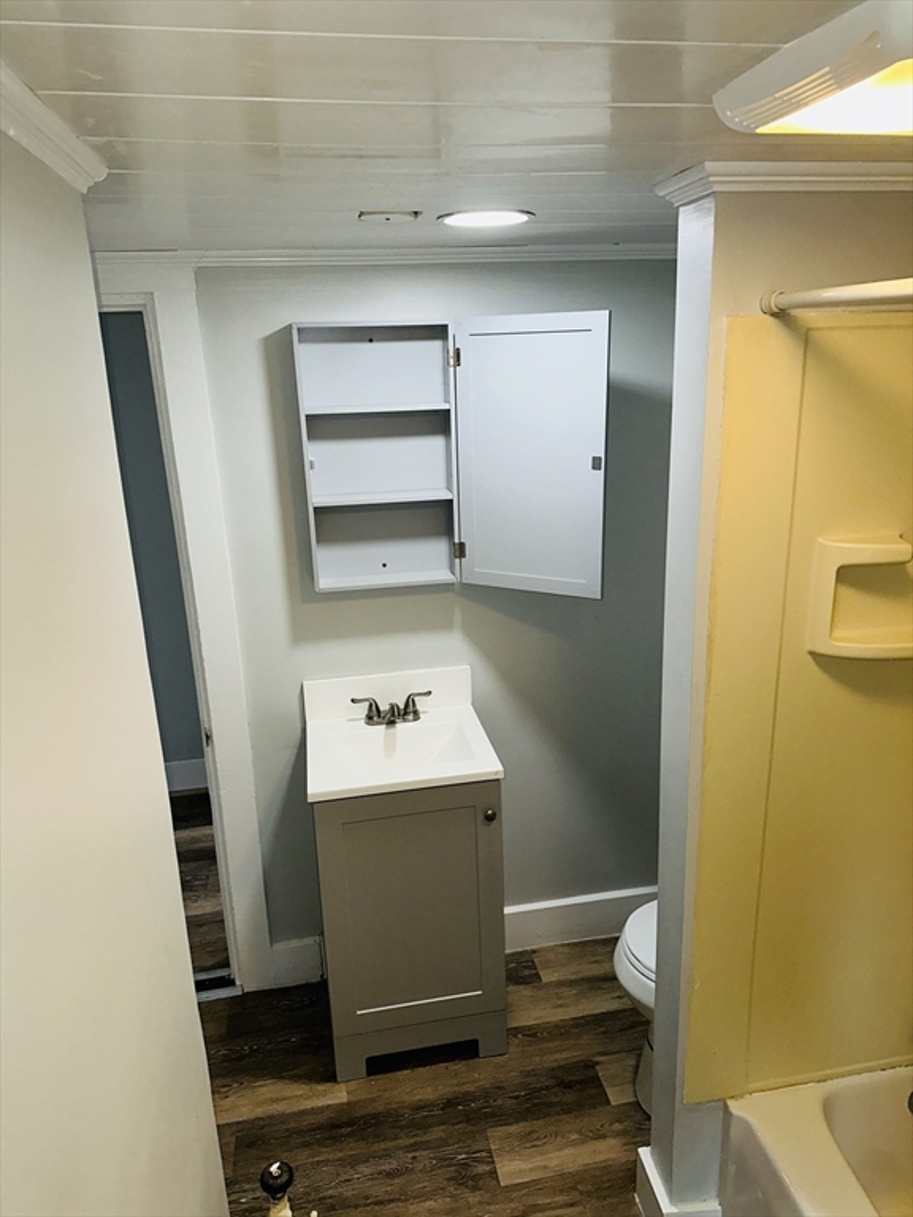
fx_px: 844
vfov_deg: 71.6
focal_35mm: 24
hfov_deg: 56.8
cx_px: 456
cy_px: 608
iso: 50
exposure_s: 1/231
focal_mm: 6.86
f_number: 1.78
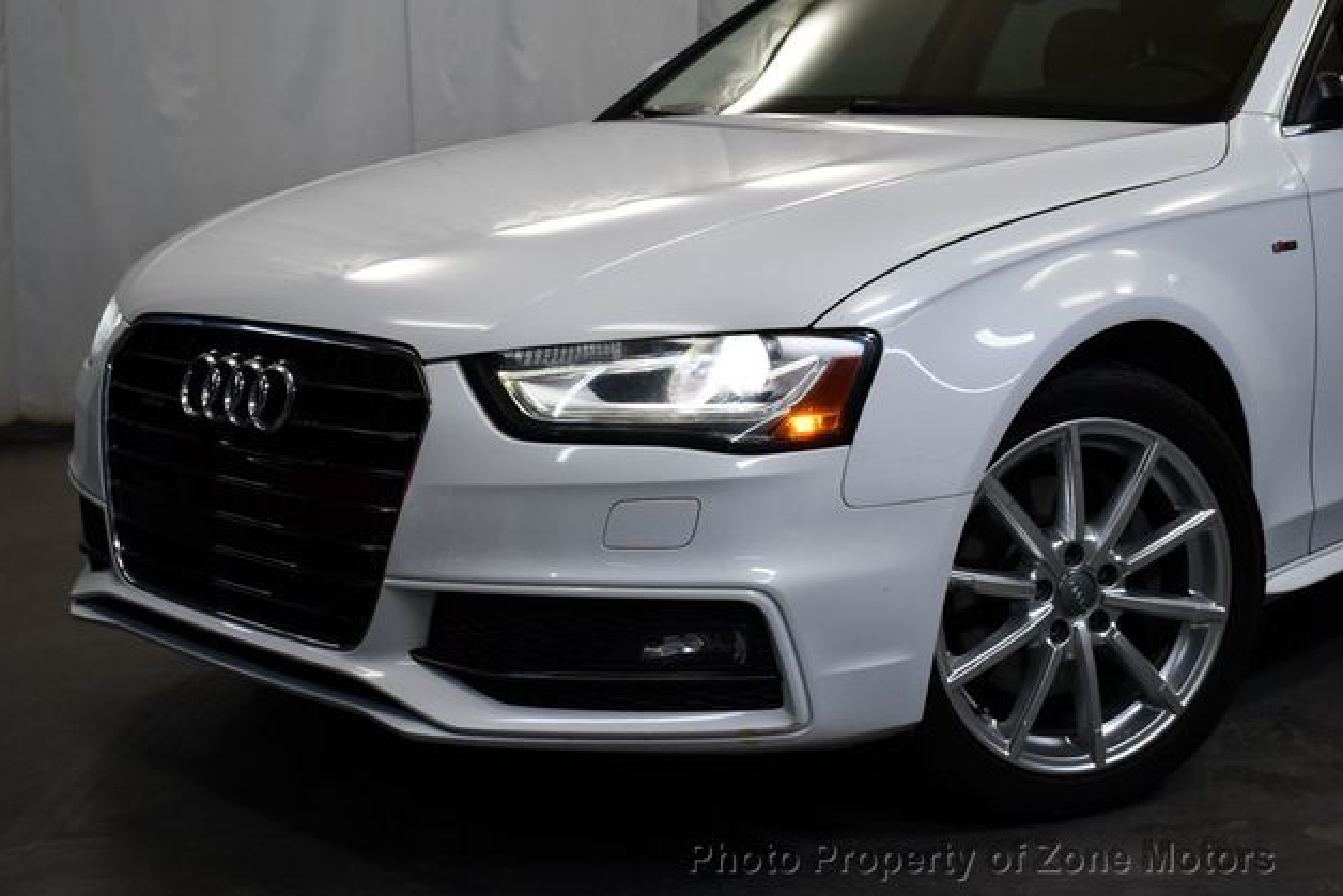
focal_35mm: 51
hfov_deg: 38.9
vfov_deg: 26.5
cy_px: 441
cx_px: 661
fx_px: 1903
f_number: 4
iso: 450
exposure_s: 1/250
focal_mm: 25
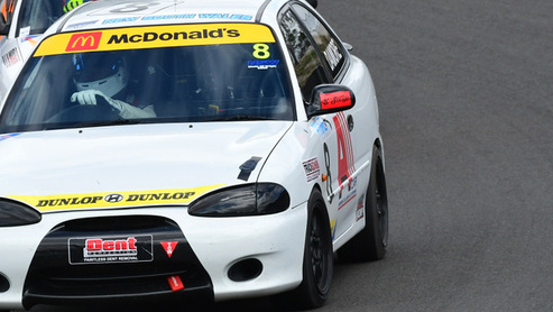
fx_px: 10094
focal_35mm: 688
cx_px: 163
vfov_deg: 1.8
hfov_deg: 3.1
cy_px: 101
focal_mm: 270
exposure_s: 1/640
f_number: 10
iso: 640
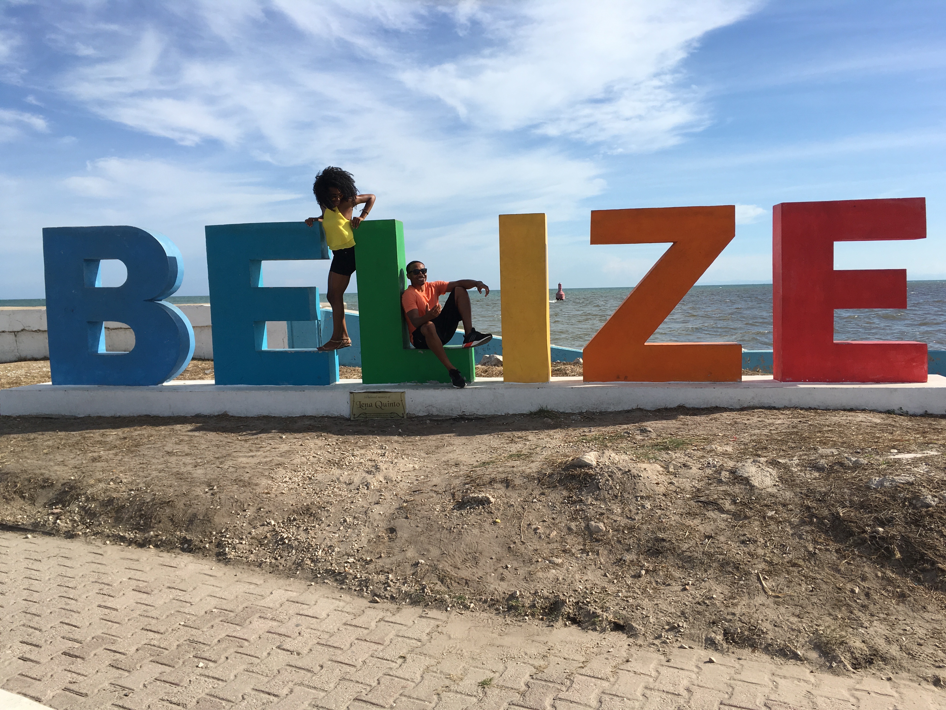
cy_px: 355
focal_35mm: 29
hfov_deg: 61.7
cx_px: 473
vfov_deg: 48.2
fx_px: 793
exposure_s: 1/2024
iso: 25
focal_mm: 4.15
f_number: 2.2
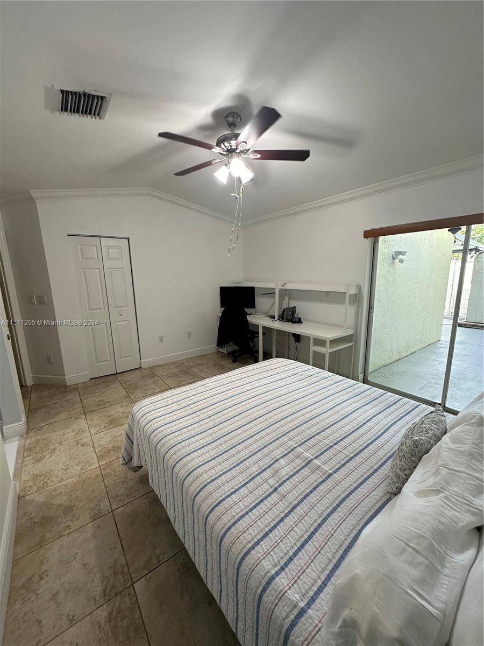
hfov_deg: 85.7
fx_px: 261
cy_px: 323
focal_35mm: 14
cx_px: 242
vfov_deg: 102.1
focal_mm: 2.22
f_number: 2.2
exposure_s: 1/120
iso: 250
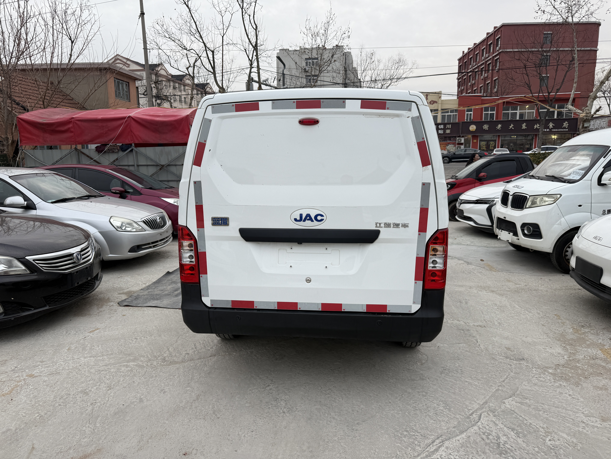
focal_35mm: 24
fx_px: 424
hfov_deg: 71.6
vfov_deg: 56.8
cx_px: 306
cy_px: 230
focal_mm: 6.76
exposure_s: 1/361
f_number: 1.78
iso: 80
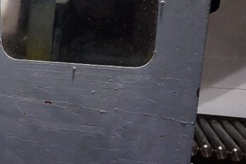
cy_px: 73
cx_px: 3
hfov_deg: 32.4
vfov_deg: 23.8
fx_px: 389
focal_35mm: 57
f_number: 3.5
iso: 3200
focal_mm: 16
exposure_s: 1/160
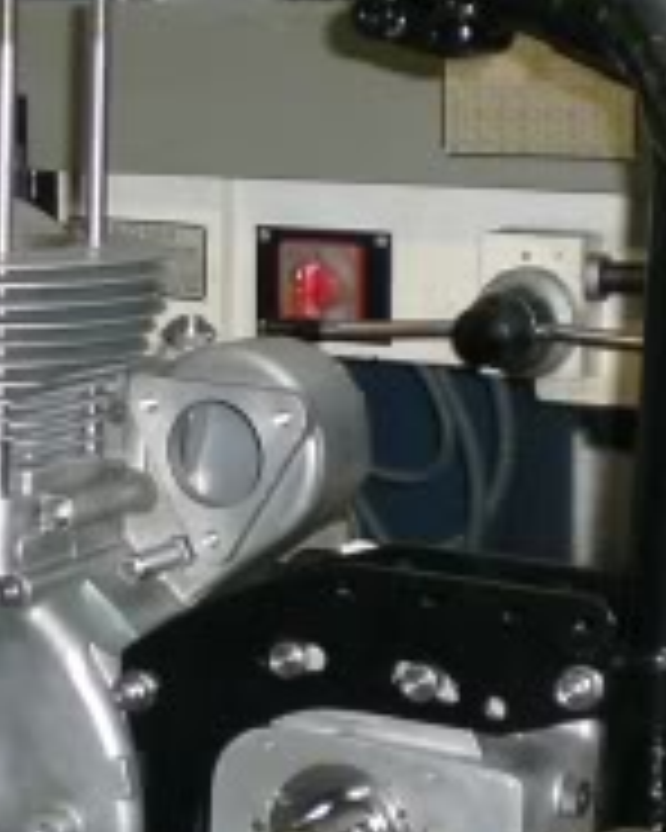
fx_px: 3154
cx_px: 284
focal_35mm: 128
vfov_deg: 15.0
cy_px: 607
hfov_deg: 12.1
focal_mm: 6.3
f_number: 3.1
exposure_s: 1/60
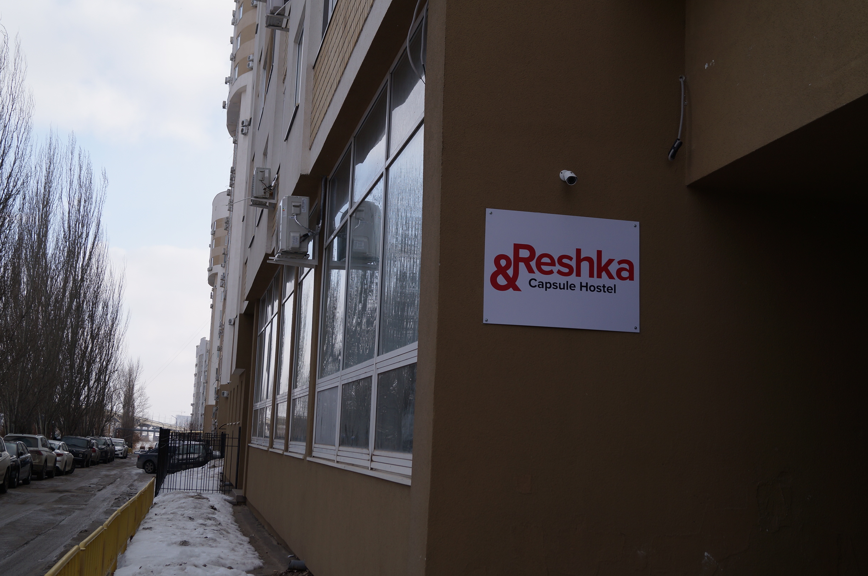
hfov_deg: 49.6
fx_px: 939
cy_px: 288
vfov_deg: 34.1
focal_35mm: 39
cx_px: 434
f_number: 5
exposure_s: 1/250
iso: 100
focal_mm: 26
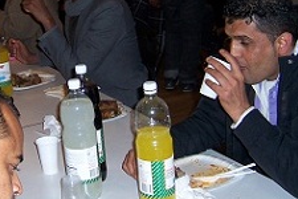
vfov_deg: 18.1
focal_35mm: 75
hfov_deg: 26.5
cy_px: 50
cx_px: 58
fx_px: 621
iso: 80
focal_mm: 5.5
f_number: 2.8
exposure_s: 1/60
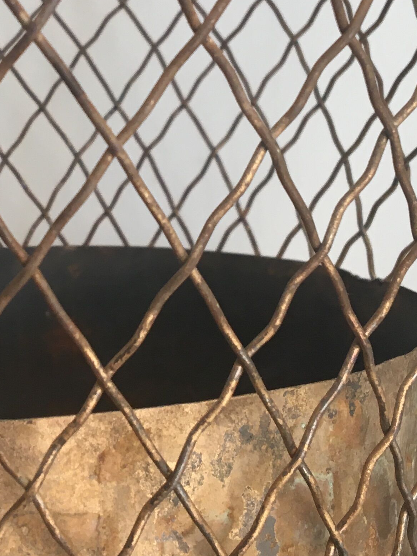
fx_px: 1205
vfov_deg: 25.8
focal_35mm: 75
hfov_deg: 19.3
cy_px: 173
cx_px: 52
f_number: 2.2
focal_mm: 4.15
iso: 25
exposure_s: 1/33
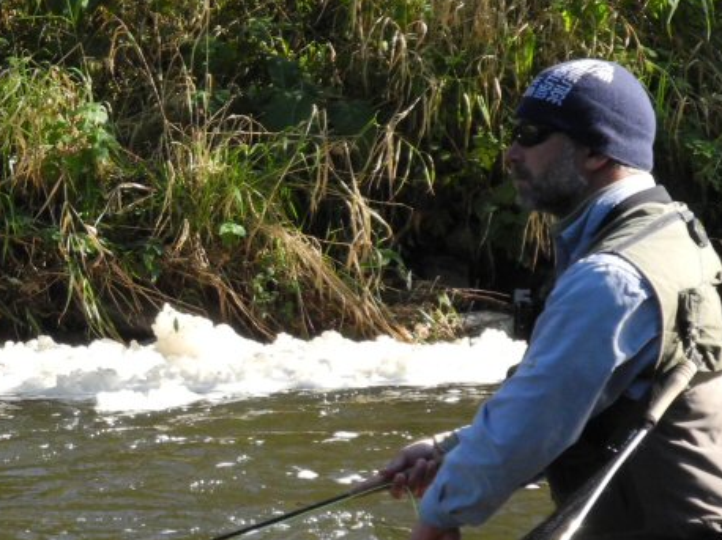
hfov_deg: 5.6
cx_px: 20
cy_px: 367
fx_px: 7380
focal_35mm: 354
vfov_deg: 4.2
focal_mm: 28.9
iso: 327
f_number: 5
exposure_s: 1/500
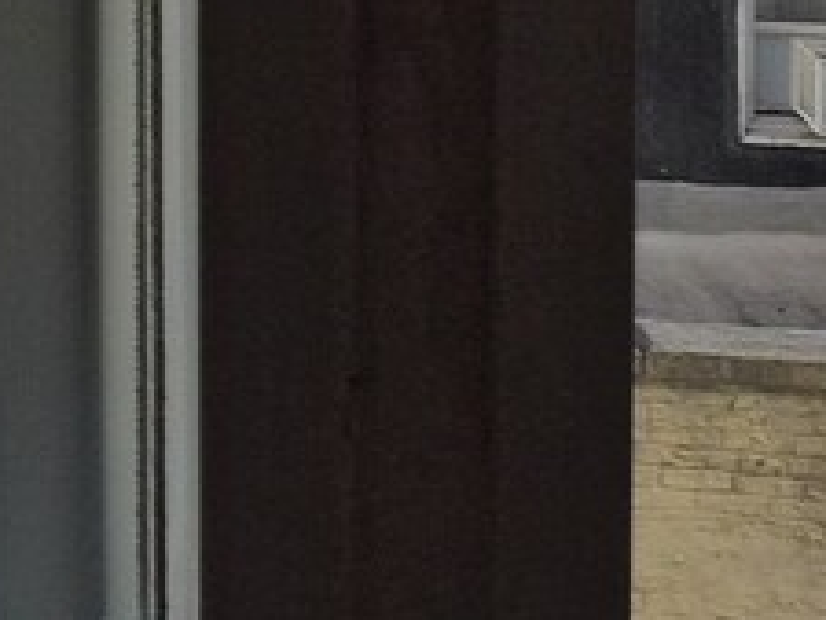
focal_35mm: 136
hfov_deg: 11.7
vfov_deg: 9.2
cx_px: -1184
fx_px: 3247
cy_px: -1115
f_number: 1.8
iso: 80
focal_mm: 5.4
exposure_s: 1/1464
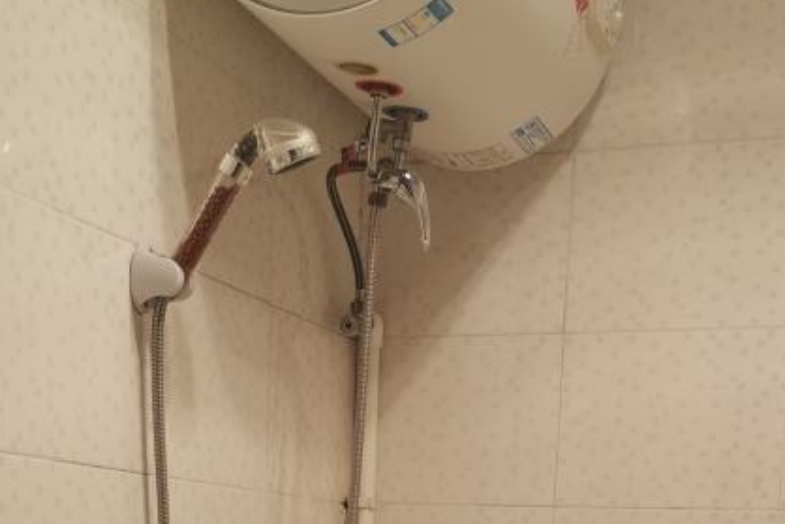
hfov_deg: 29.2
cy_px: 809
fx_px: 1505
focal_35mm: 69
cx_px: 355
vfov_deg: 17.5
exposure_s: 1/100
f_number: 1.8
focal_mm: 5.5
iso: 50
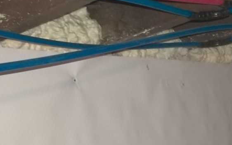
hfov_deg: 24.3
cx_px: 202
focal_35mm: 83
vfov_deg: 15.6
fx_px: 525
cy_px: 128
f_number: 3.3
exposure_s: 1/30
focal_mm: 5.9
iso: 160
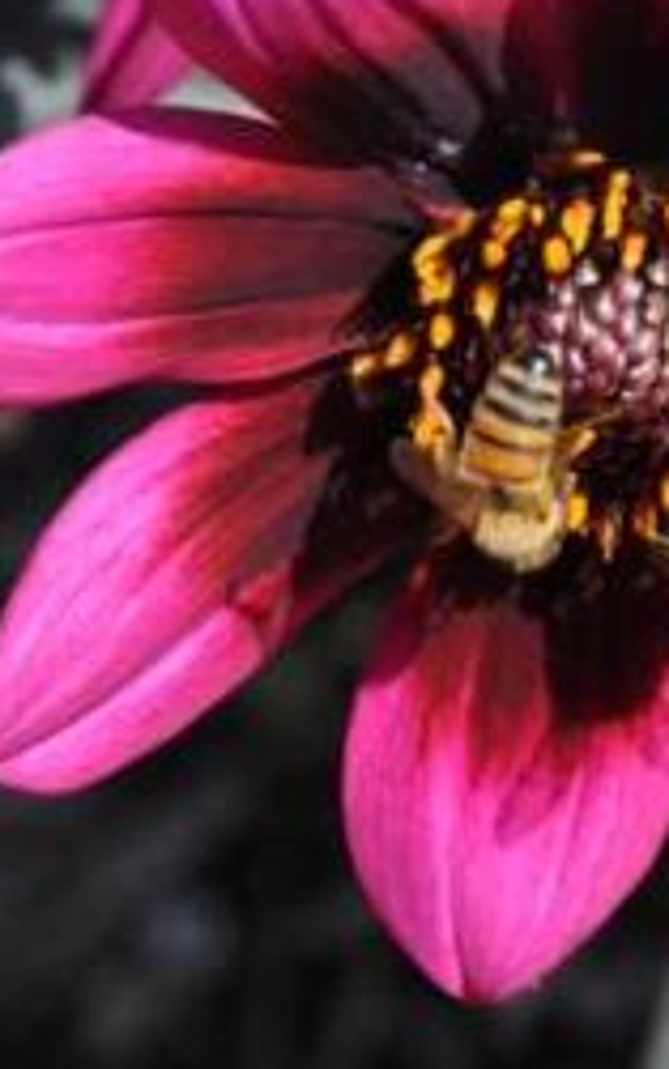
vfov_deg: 10.8
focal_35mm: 193
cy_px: 353
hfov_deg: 6.8
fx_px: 5632
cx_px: 735
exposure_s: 1/250
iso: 200
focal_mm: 55
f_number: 8
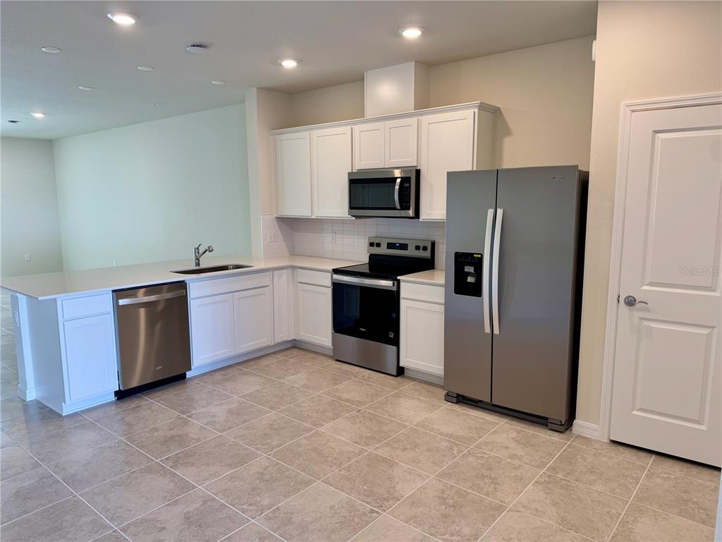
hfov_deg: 71.6
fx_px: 501
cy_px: 271
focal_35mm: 24
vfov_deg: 56.8
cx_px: 361
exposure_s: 1/120
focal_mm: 6.76
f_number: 1.78
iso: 100
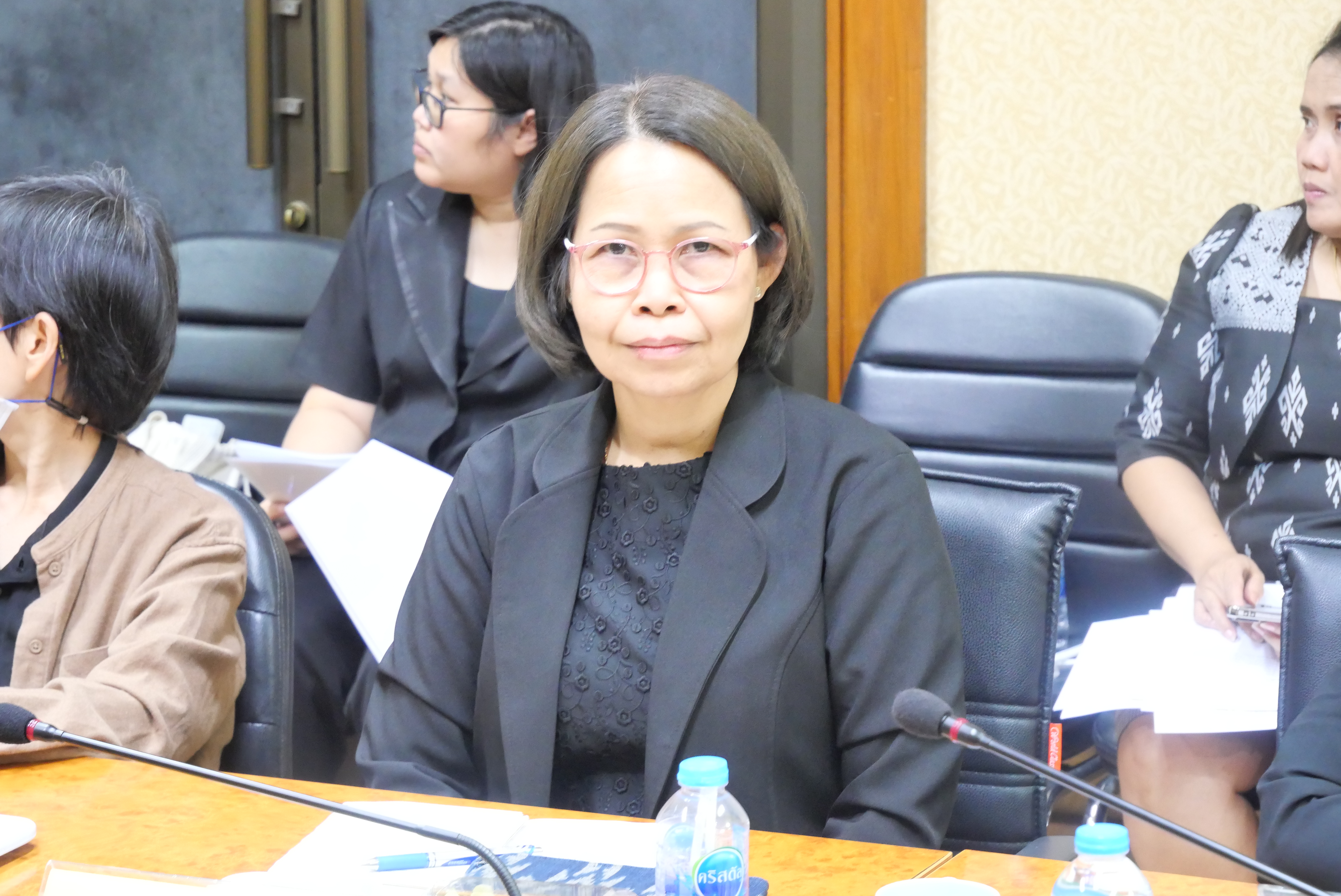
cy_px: 448
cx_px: 670
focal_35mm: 108
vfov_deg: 12.7
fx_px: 4025
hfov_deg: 18.9
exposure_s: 1/8
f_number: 5.6
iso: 3200
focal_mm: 52
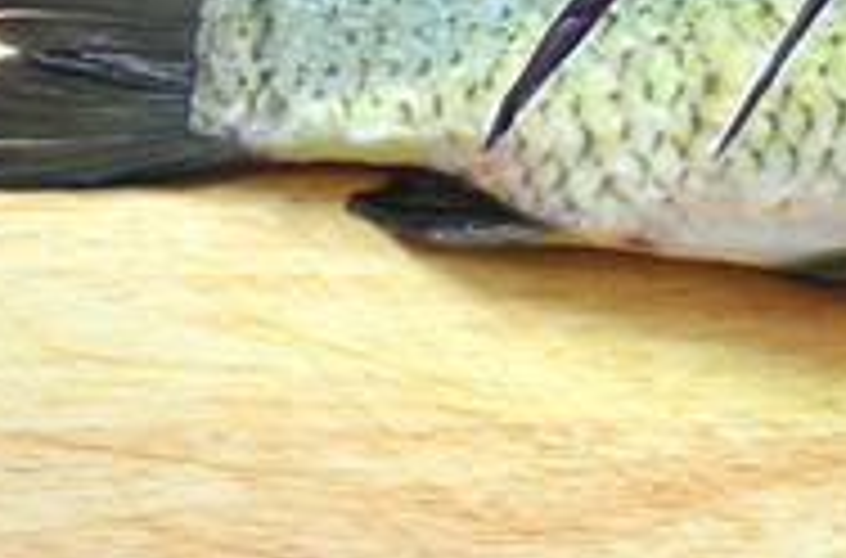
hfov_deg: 14.2
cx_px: 765
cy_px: 153
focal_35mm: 144
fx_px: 3373
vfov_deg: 9.4
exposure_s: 1/8
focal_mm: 40
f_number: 4.5
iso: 250
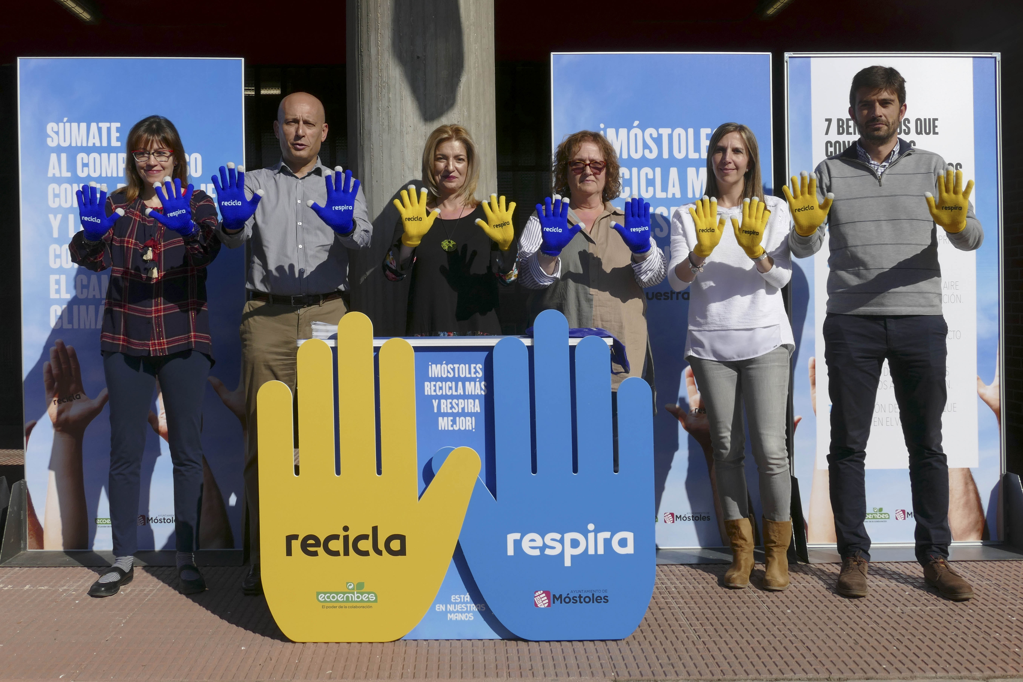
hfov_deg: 57.2
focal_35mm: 33
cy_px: 341
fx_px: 938
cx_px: 512
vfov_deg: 40.0
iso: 125
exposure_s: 1/640
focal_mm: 12.12
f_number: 8
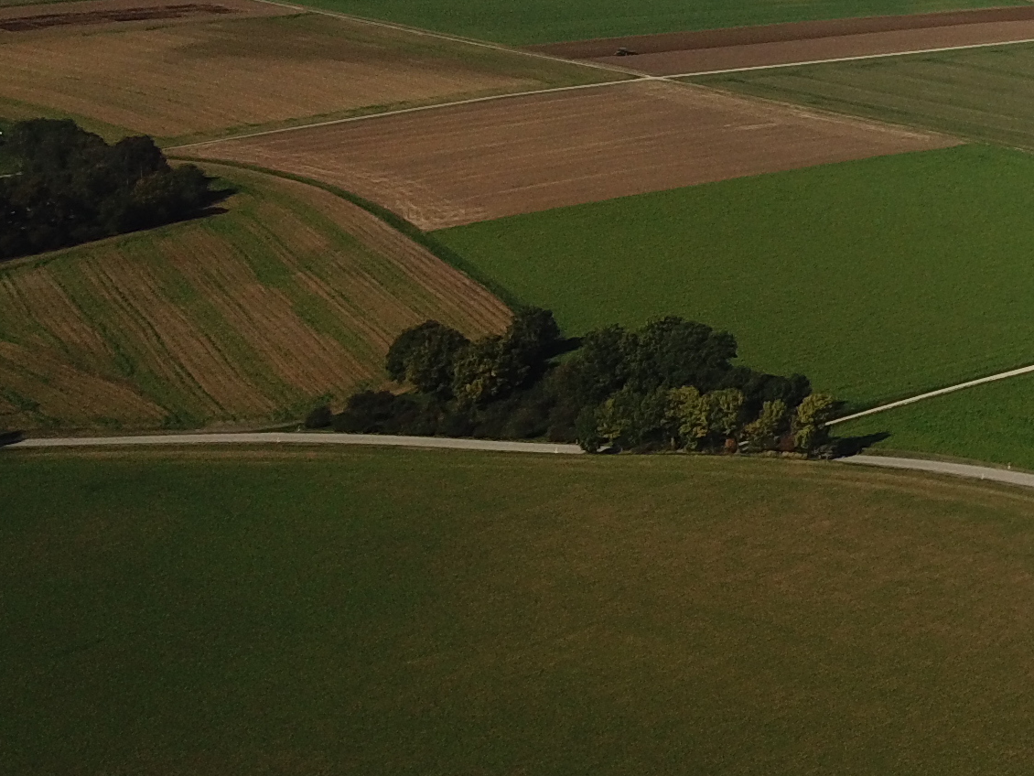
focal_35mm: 92
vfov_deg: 15.5
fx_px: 2749
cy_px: -151
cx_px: 1773
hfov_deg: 17.8
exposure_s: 1/2899
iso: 100
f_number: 2.2
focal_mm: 4.7
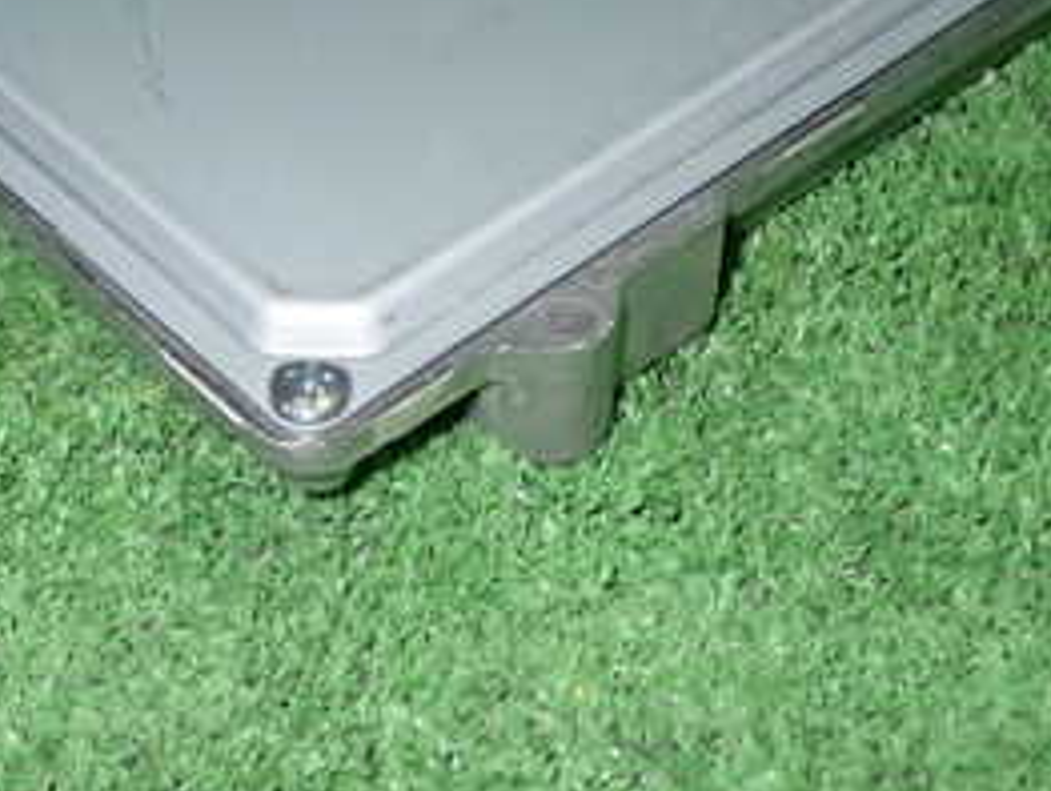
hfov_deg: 22.4
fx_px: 2644
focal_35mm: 87
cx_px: 405
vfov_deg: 16.6
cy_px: 4
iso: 400
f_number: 8
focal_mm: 6.83
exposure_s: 1/40
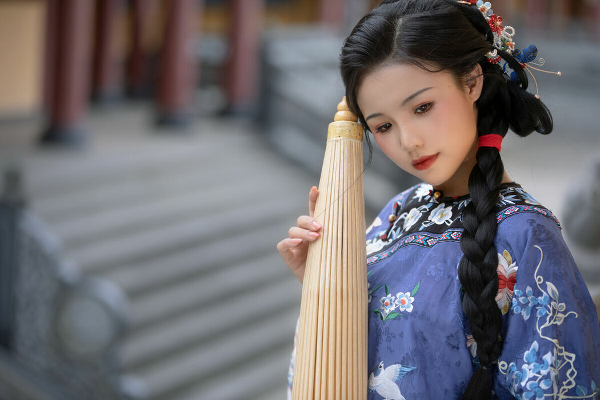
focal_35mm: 114
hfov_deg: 17.9
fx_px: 1900
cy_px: 200
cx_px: 300
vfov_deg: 12.0
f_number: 2.8
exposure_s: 1/400
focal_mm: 115
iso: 160
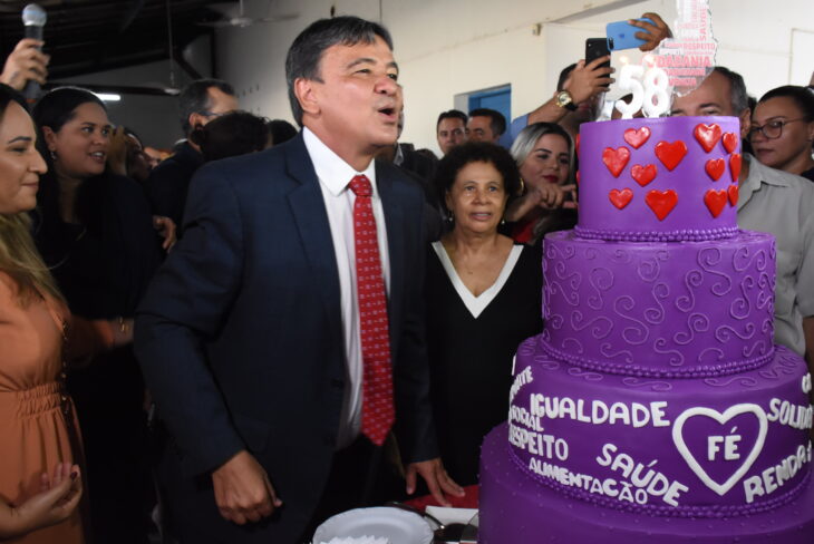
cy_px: 272
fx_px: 747
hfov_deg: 57.2
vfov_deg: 40.0
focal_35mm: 33
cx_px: 407
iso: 1600
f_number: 6.3
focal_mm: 22
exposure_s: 1/60
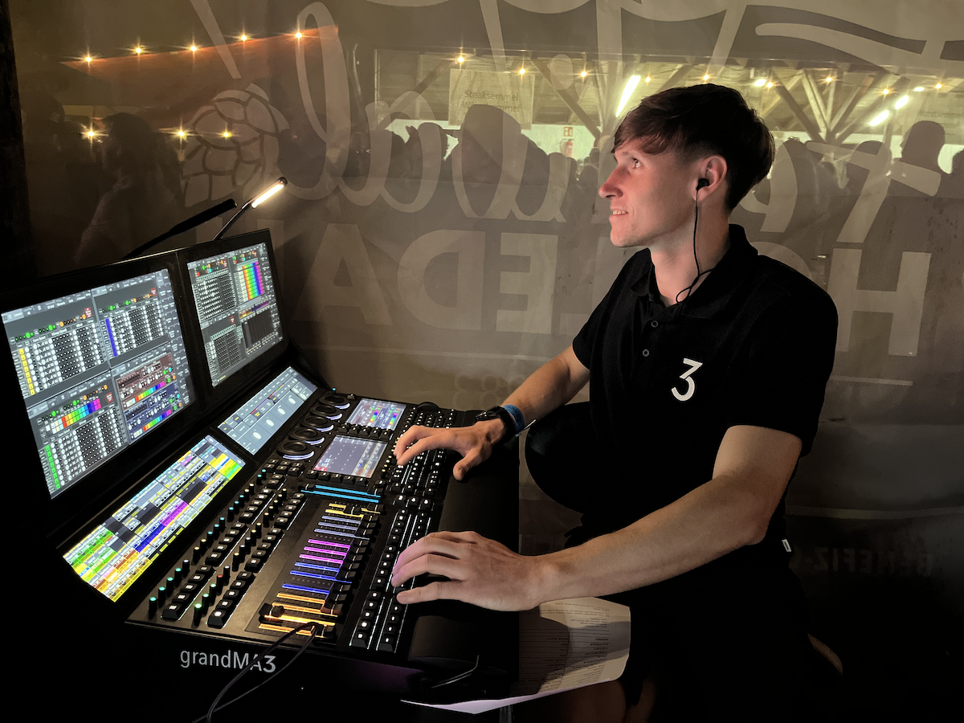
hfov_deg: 67.3
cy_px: 362
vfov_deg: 53.1
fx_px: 724
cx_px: 482
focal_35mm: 26
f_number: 1.6
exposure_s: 1/22
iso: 1000
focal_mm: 5.1
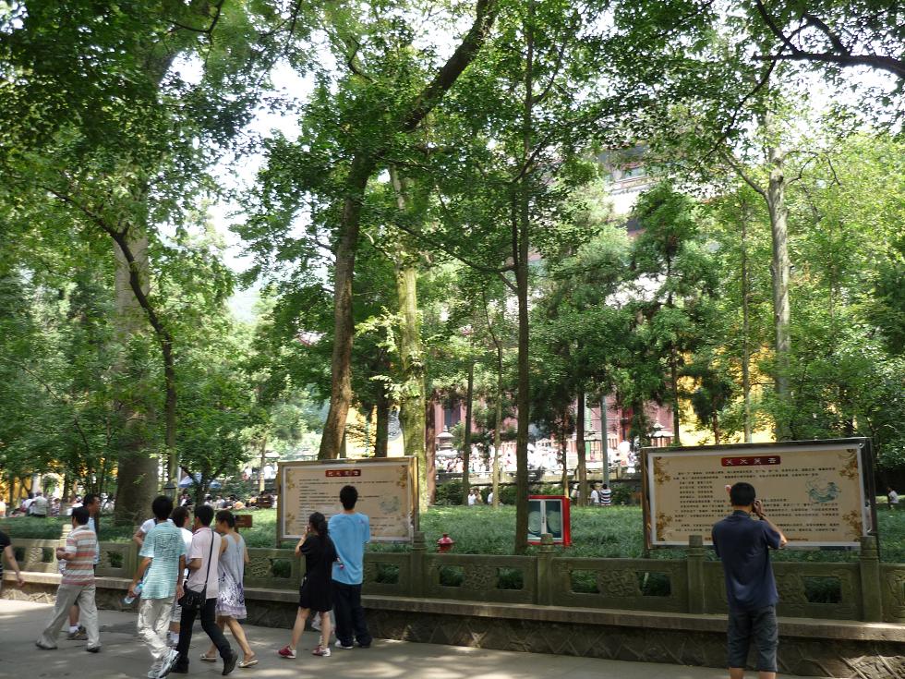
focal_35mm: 33
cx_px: 452
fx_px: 863
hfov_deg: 55.4
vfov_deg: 42.9
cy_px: 340
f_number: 2.8
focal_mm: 5.5
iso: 100
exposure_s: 1/100
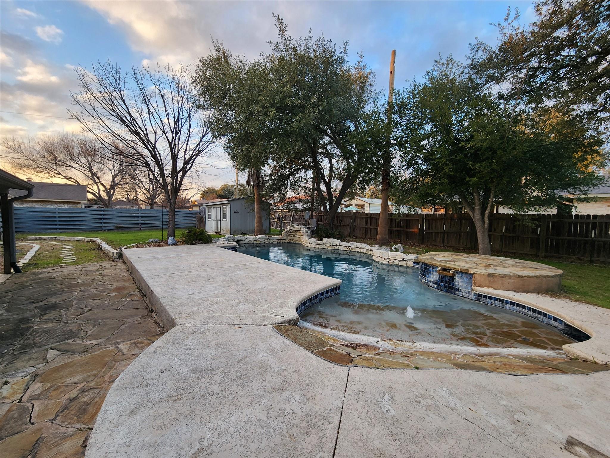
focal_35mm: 13
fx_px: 229
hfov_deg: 106.2
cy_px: 229
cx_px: 305
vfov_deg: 89.9
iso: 50
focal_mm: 2.2
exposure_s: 1/151
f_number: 2.2
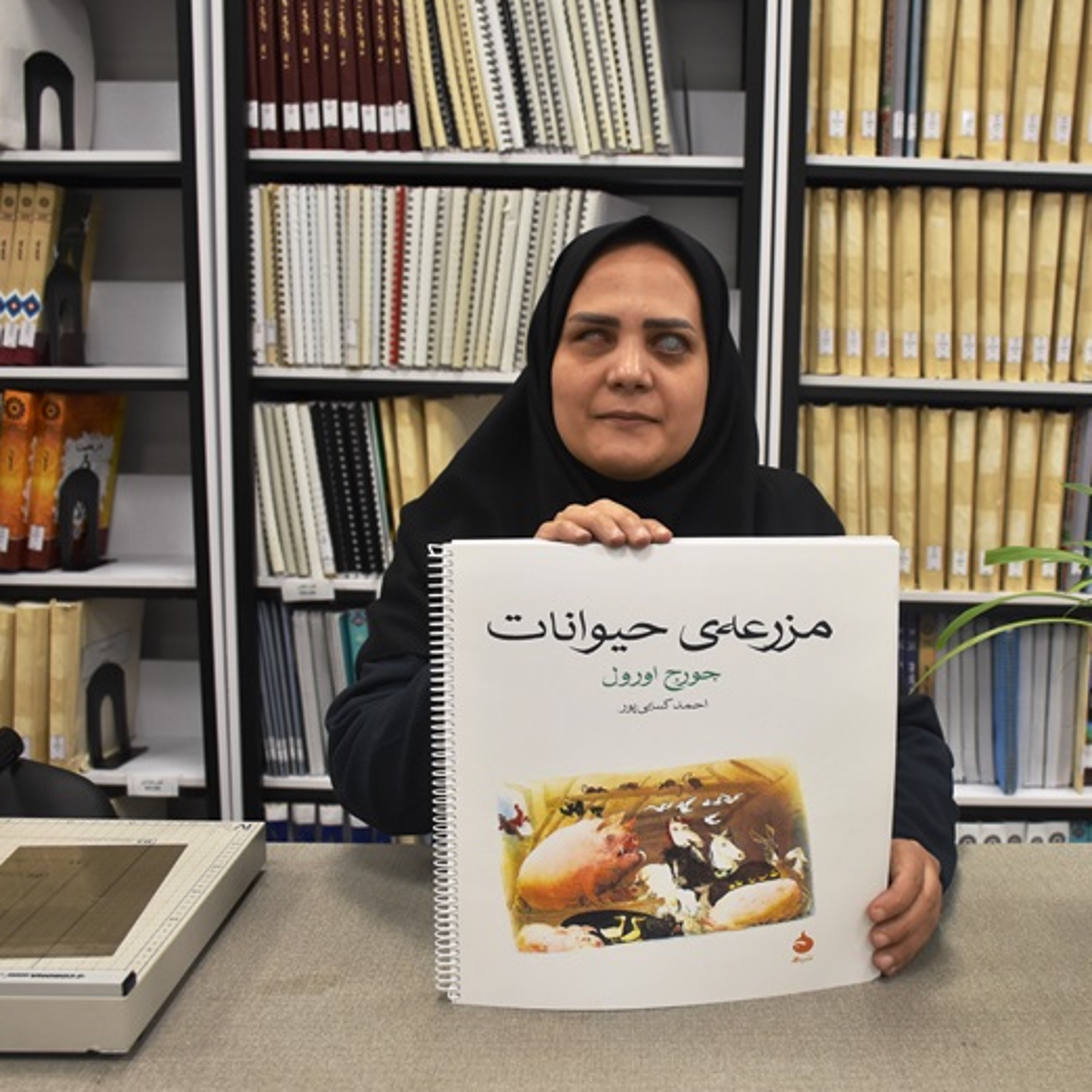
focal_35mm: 43
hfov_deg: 38.9
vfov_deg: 39.2
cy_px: 551
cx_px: 682
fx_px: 1535
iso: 800
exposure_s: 1/100
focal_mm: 22
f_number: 5
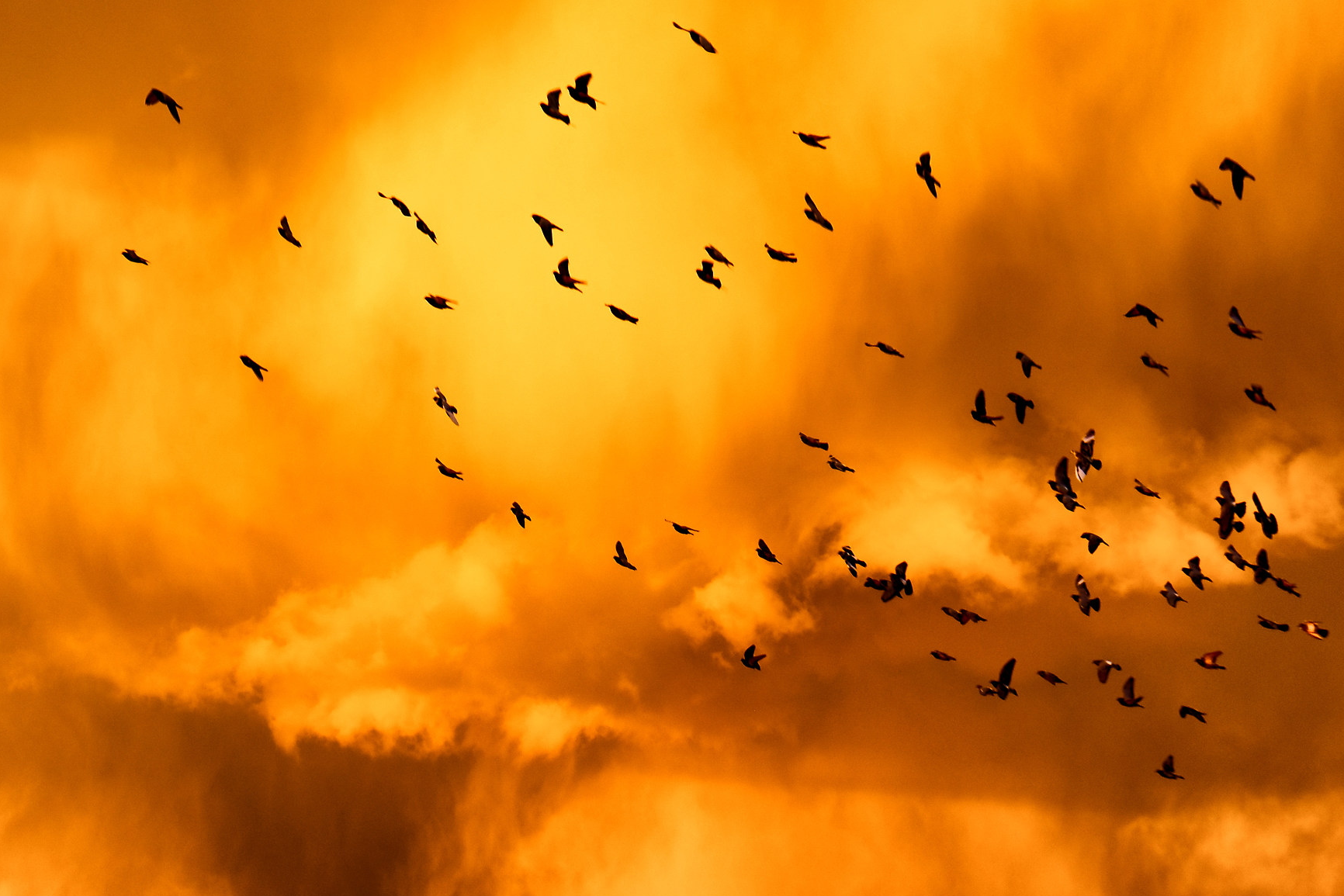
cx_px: 580
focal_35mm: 115
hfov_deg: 17.8
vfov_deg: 11.9
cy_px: 428
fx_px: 4293
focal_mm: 55
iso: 200
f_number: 4
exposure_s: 1/240
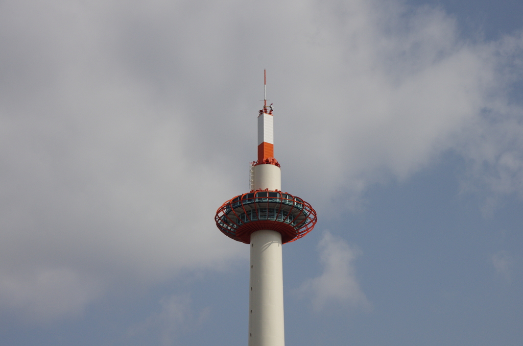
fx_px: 1044
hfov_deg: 28.1
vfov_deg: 18.8
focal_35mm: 72
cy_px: 173
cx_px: 262
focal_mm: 48
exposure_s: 1/2000
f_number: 13
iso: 640
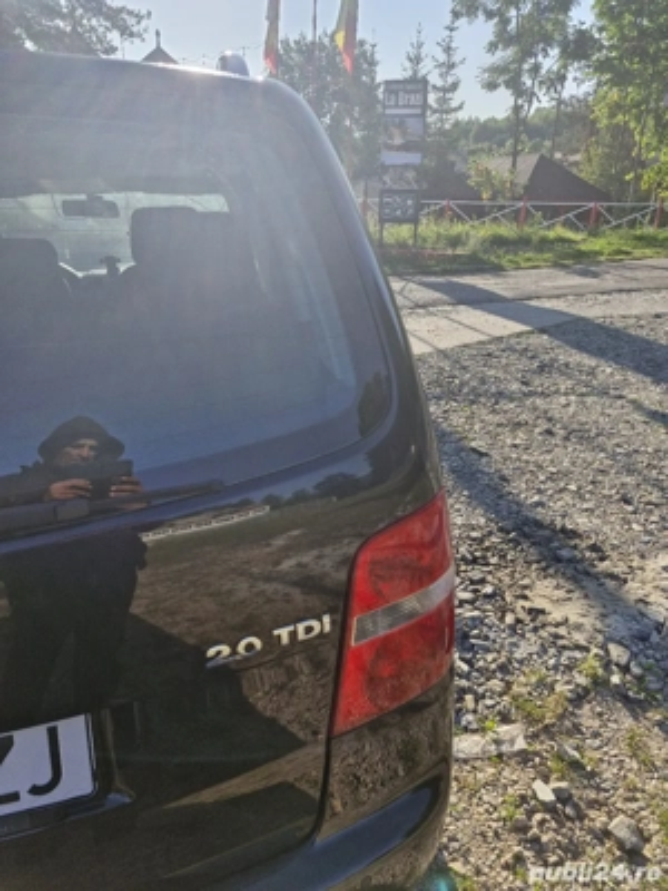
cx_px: 334
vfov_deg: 73.9
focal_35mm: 23
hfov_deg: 58.9
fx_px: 592
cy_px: 446
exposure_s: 1/1111
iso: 50
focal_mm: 5.54
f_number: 1.8
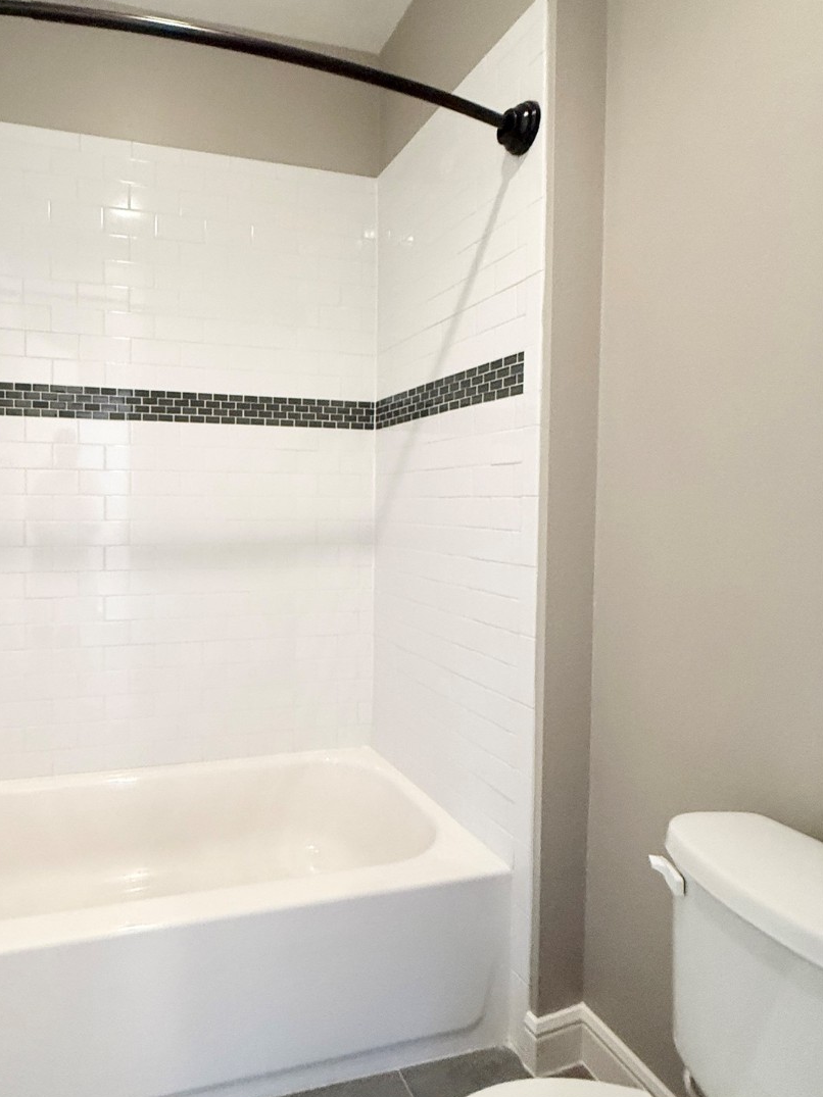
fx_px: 634
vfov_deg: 81.7
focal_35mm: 20
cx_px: 240
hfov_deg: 63.3
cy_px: 522
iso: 320
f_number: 2.2
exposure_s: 1/60
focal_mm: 2.22
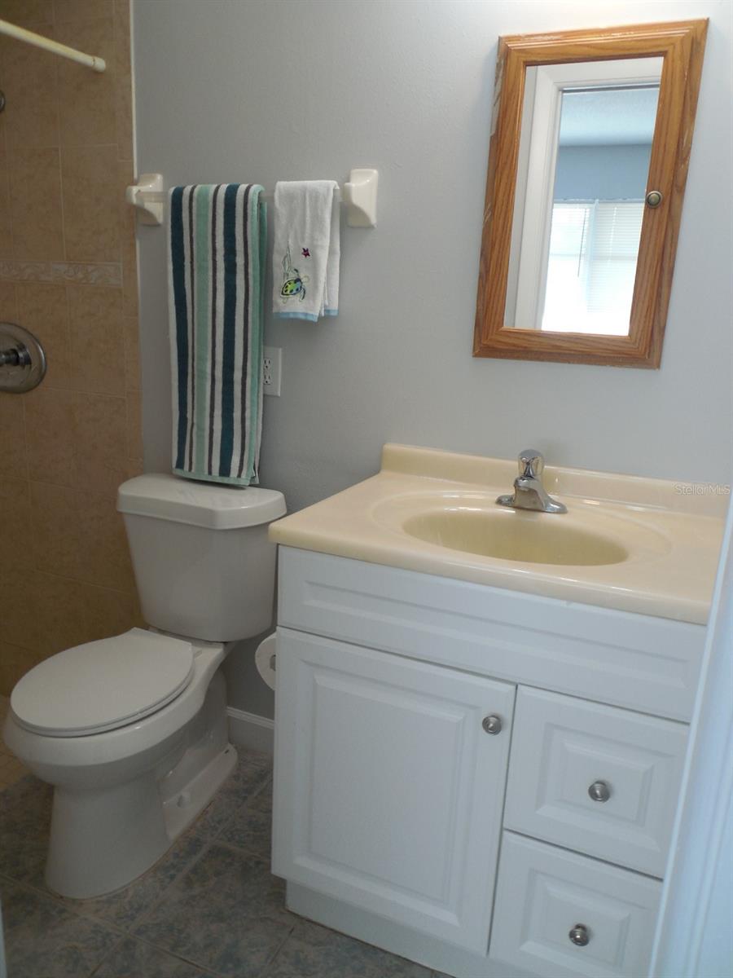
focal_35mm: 25
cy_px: 489
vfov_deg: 69.4
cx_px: 366
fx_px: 706
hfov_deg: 54.9
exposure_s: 1/40
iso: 125
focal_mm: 4.5
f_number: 3.3
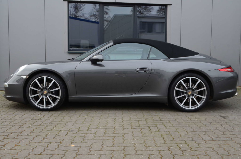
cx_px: 120
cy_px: 80
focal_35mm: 36
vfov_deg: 36.7
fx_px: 240
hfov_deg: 53.2
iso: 250
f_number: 10
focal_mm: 24
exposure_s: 1/60
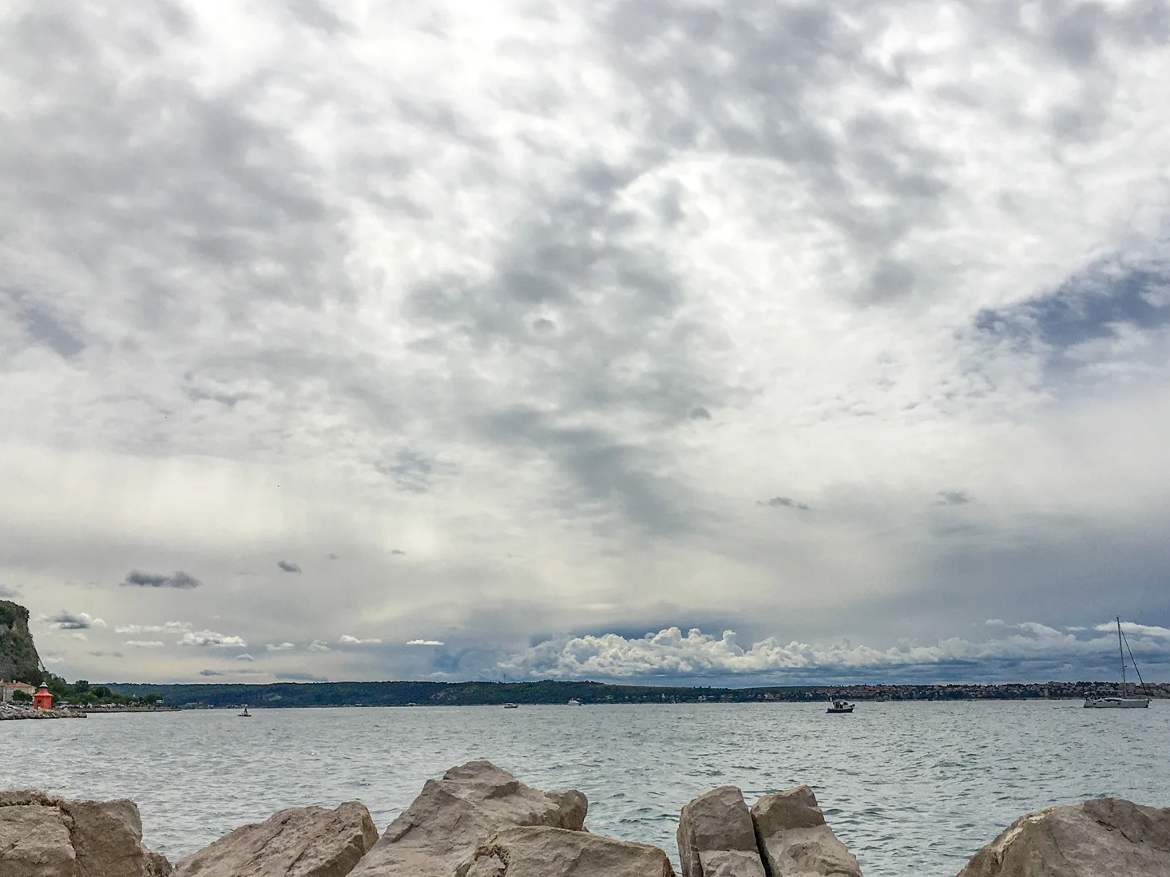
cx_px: 672
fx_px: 1284
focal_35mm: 38
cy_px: 502
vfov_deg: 37.6
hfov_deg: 48.8
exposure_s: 1/6400
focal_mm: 4.15
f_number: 2.2
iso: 25
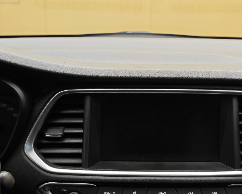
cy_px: 102
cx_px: 158
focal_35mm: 59
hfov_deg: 31.7
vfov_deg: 25.8
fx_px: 423
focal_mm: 8.7
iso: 250
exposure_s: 1/50
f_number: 1.9
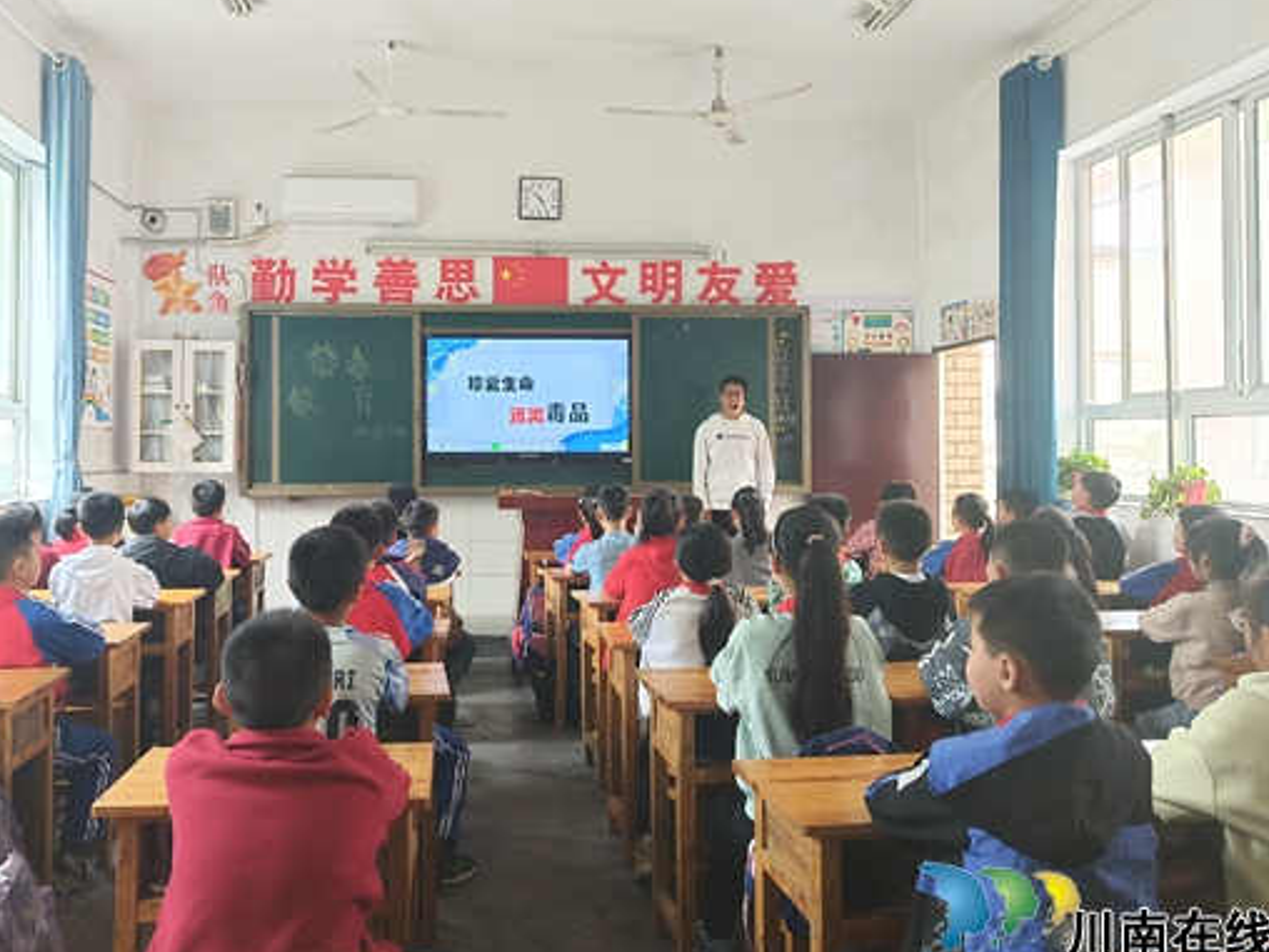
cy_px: 420
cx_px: 532
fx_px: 1063
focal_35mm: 29
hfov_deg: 61.3
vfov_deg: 48.1
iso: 1011
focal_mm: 5.59
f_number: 1.88
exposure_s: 1/50
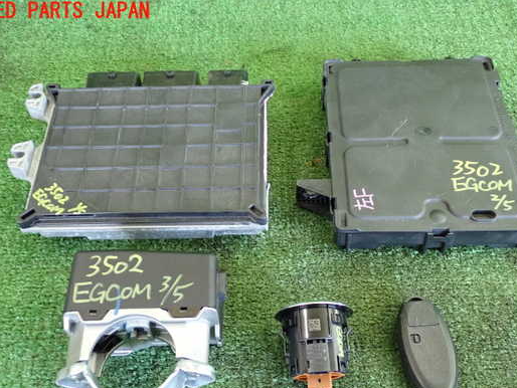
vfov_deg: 34.3
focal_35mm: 42
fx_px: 628
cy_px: 225
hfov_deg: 44.8
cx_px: 269
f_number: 2.5
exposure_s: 1/125
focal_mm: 6.37
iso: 1250
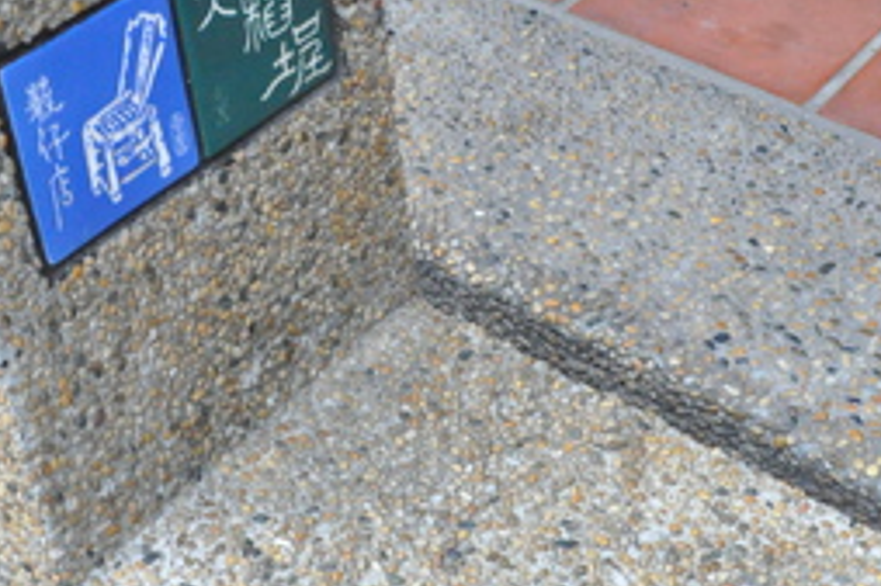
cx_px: 357
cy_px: 373
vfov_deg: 19.1
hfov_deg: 28.4
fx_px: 1736
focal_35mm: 71
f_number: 8
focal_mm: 20
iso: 3200
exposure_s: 1/90
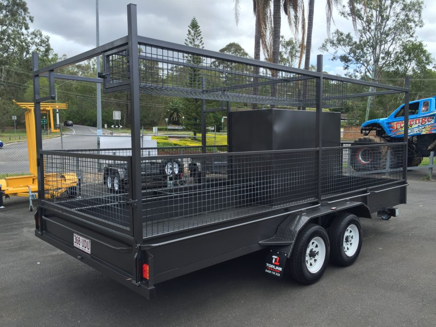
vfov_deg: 48.2
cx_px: 218
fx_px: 365
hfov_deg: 61.7
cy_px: 164
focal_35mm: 29
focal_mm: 4.15
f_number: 2.2
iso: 32
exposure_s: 1/920
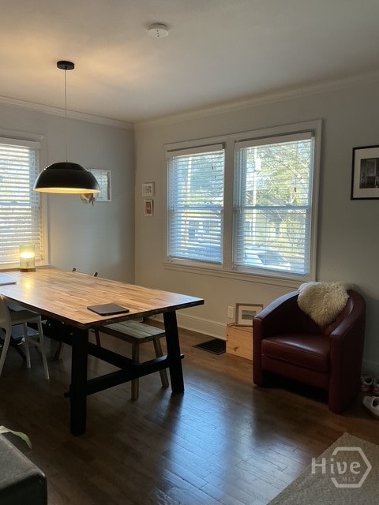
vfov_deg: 63.4
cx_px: 190
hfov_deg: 49.7
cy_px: 252
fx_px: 409
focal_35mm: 28
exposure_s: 1/60
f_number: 1.8
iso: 64
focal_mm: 3
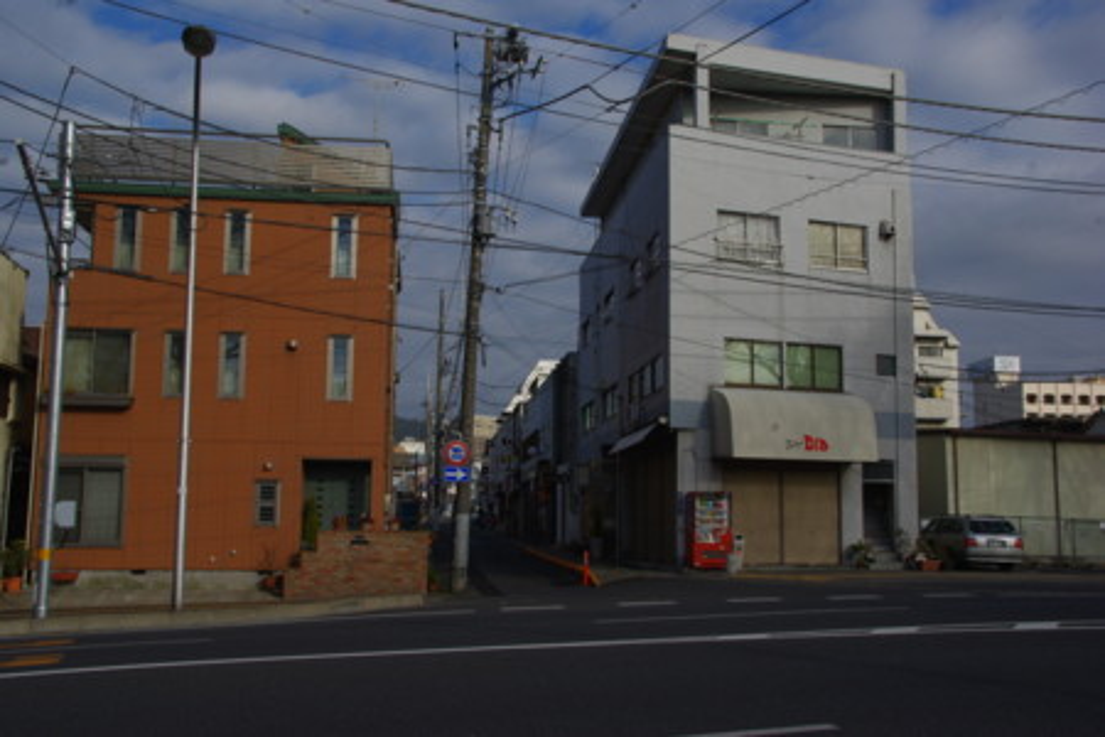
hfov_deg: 49.6
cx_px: 552
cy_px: 368
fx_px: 1197
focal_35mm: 39
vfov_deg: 34.2
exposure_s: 1/250
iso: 100
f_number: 9.5
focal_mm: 26
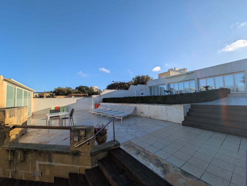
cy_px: 93
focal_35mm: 12
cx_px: 124
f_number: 1.95
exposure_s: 1/2179
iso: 39
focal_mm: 2.23
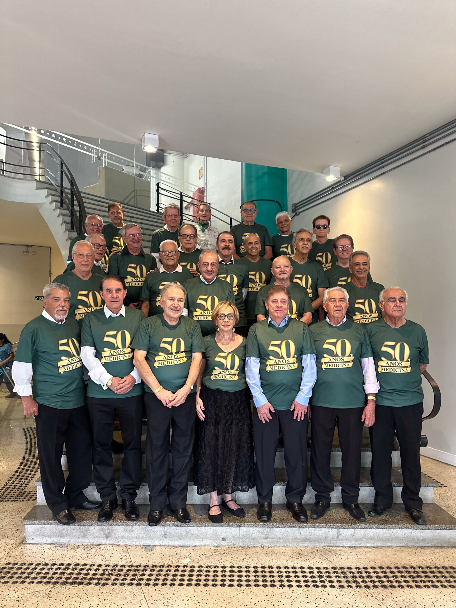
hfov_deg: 56.8
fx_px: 422
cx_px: 228
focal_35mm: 24
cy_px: 304
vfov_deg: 71.6
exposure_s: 1/60
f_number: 1.8
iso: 400
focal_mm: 6.86
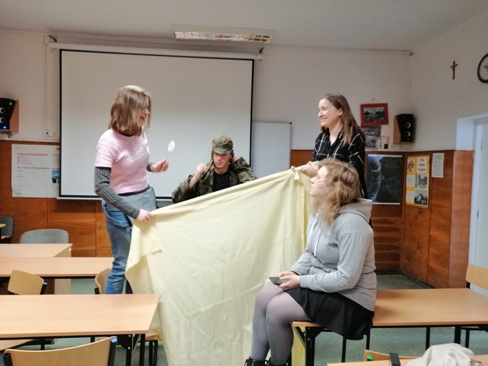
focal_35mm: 27
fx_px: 381
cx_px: 244
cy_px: 183
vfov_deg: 51.4
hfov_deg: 65.3
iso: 320
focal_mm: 3.95
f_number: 1.8
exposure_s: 1/25
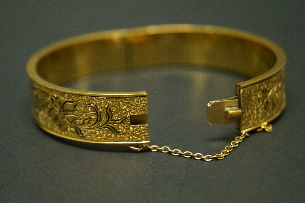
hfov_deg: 27.0
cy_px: 102
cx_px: 152
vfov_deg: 18.1
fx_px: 634
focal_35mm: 75
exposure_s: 1/80
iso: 2500
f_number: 5.6
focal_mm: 50
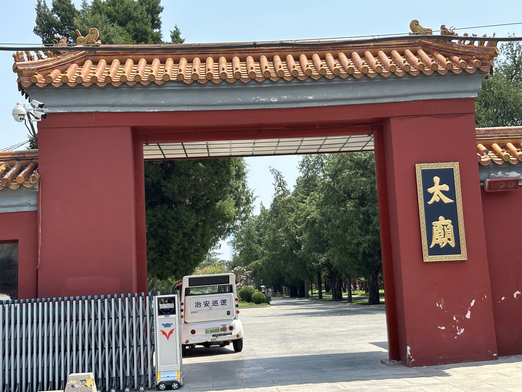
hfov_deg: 39.7
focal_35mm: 48
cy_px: 196
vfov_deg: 30.3
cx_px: 261
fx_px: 724
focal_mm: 6.86
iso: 64
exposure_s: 1/1565
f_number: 1.78
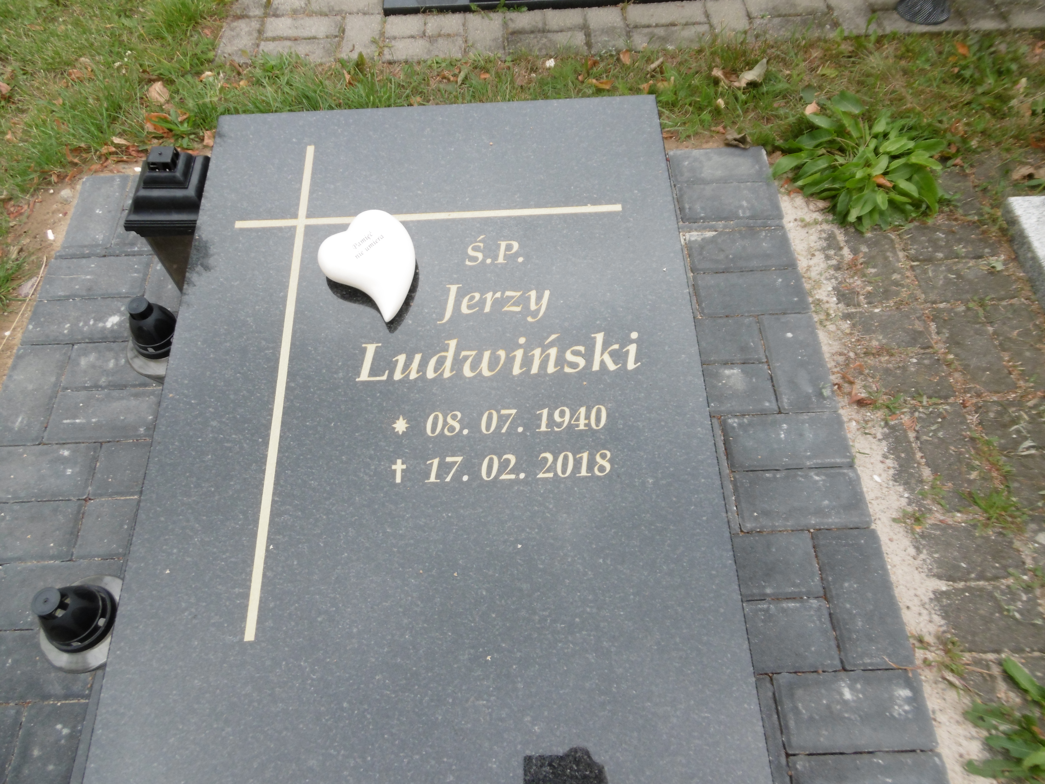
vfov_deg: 56.8
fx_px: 725
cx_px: 522
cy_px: 392
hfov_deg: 71.6
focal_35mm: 24
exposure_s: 1/320
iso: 100
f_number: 3.1
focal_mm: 4.3
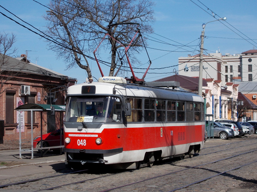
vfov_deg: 17.2
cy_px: 96
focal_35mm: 86
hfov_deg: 22.8
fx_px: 638
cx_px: 128
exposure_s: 1/500
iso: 80
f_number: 6.3
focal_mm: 15.4
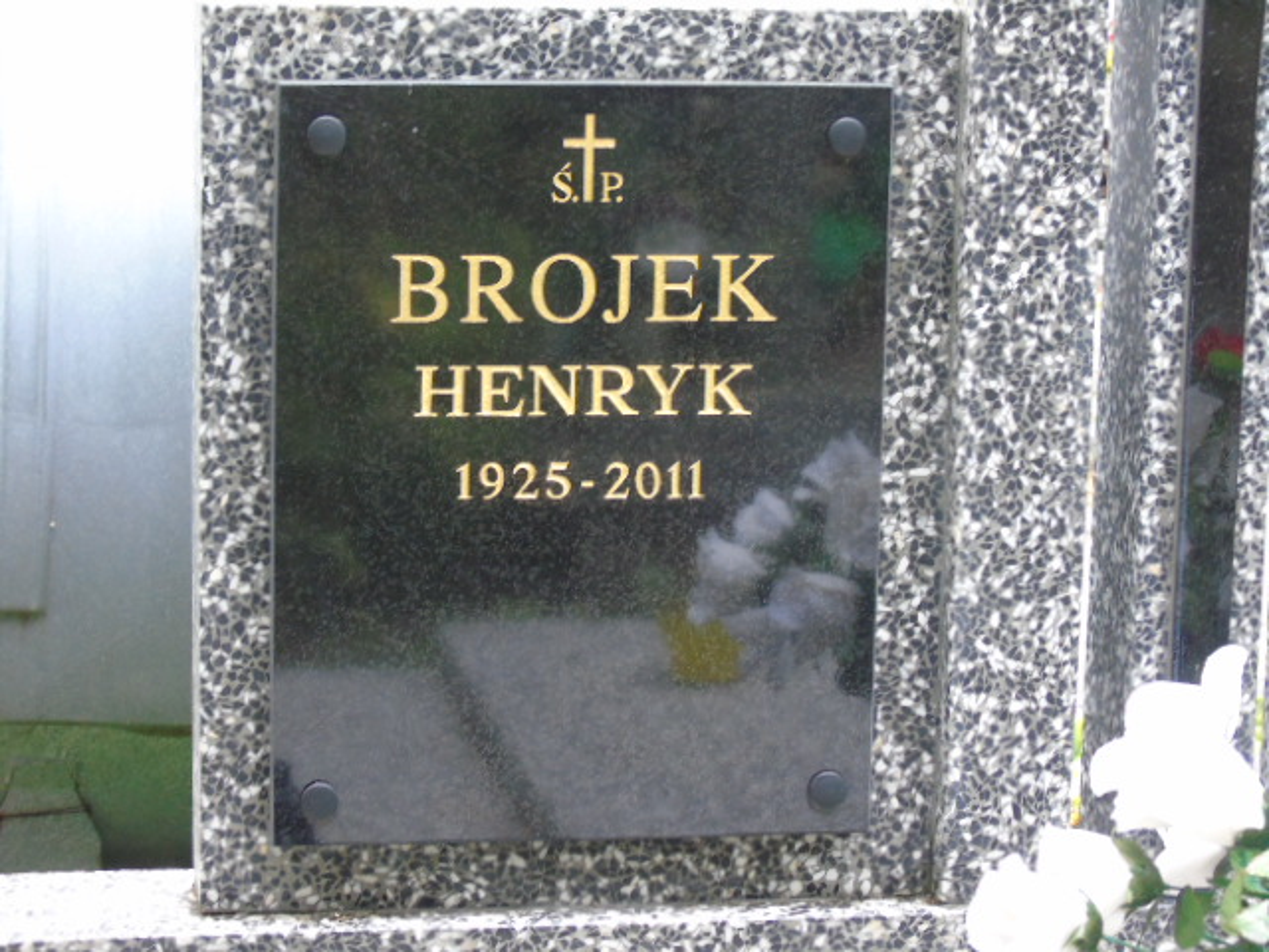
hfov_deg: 18.2
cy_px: 476
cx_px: 634
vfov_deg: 13.7
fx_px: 3959
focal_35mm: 108
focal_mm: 19
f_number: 4.4
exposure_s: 1/15
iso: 400
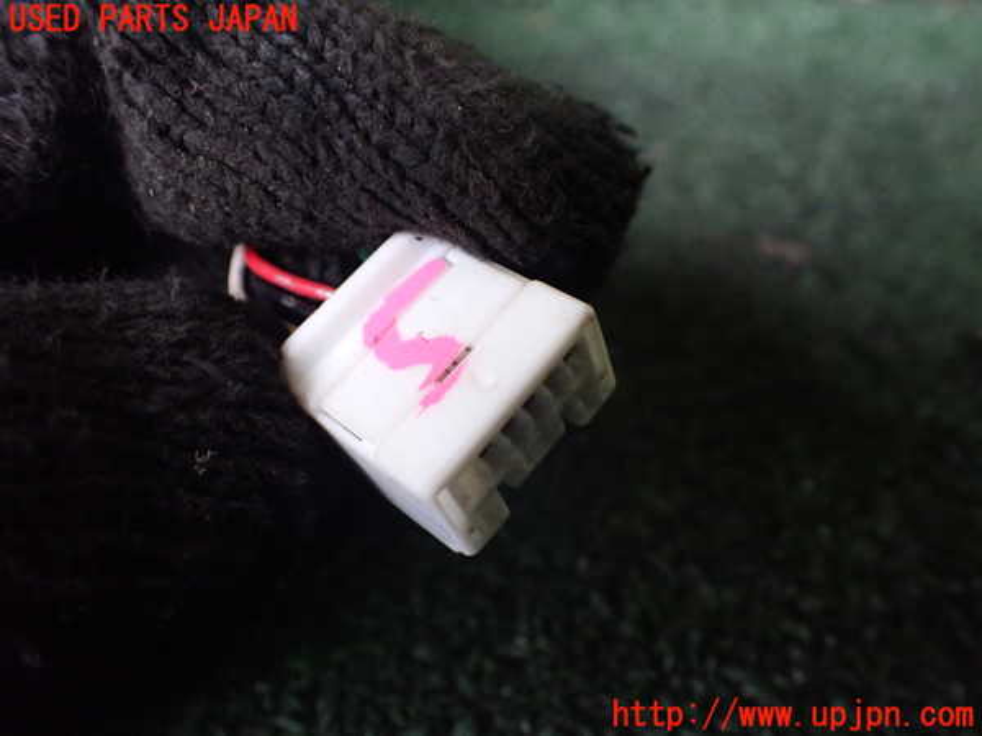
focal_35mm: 30
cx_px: 491
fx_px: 851
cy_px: 368
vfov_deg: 46.8
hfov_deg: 60.0
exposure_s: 1/125
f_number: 2.3
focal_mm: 5.4
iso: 640
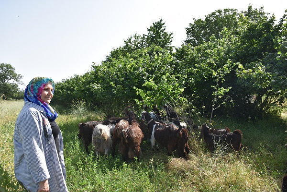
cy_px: 96
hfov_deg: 67.4
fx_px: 215
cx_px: 144
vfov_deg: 47.9
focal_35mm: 27
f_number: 8
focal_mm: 18
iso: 280
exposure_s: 1/500
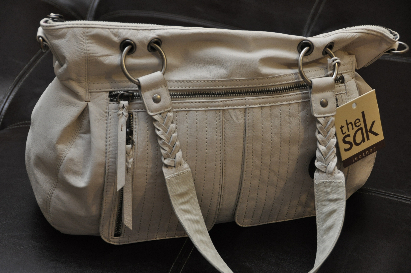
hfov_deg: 20.9
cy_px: 136
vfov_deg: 14.0
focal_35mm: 98
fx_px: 1112
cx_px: 206
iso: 800
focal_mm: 65
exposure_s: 1/60
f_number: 5
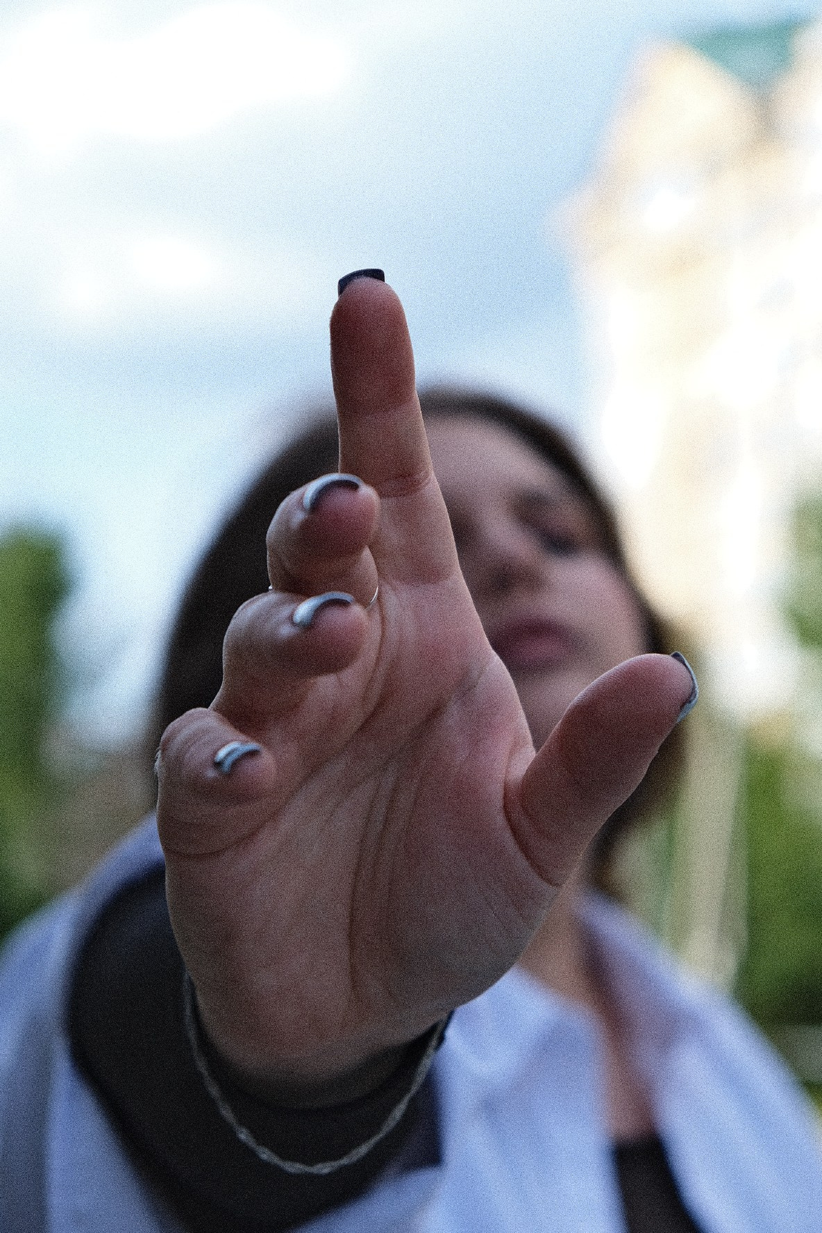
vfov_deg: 24.5
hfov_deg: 16.5
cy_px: 616
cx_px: 411
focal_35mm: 83
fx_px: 2843
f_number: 4
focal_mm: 55
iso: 160
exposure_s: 1/320
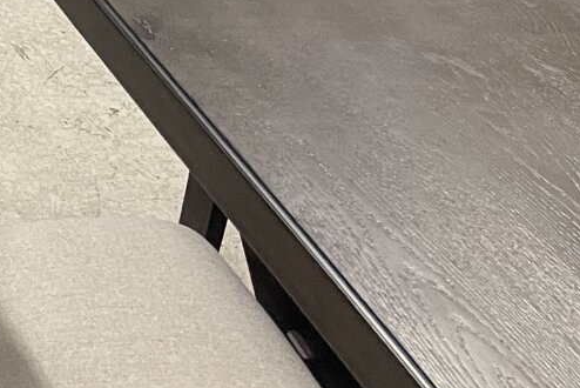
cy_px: -316
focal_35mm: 101
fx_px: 1628
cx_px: -544
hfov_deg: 16.1
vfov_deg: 12.4
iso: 250
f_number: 1.6
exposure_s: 1/60
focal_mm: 5.1
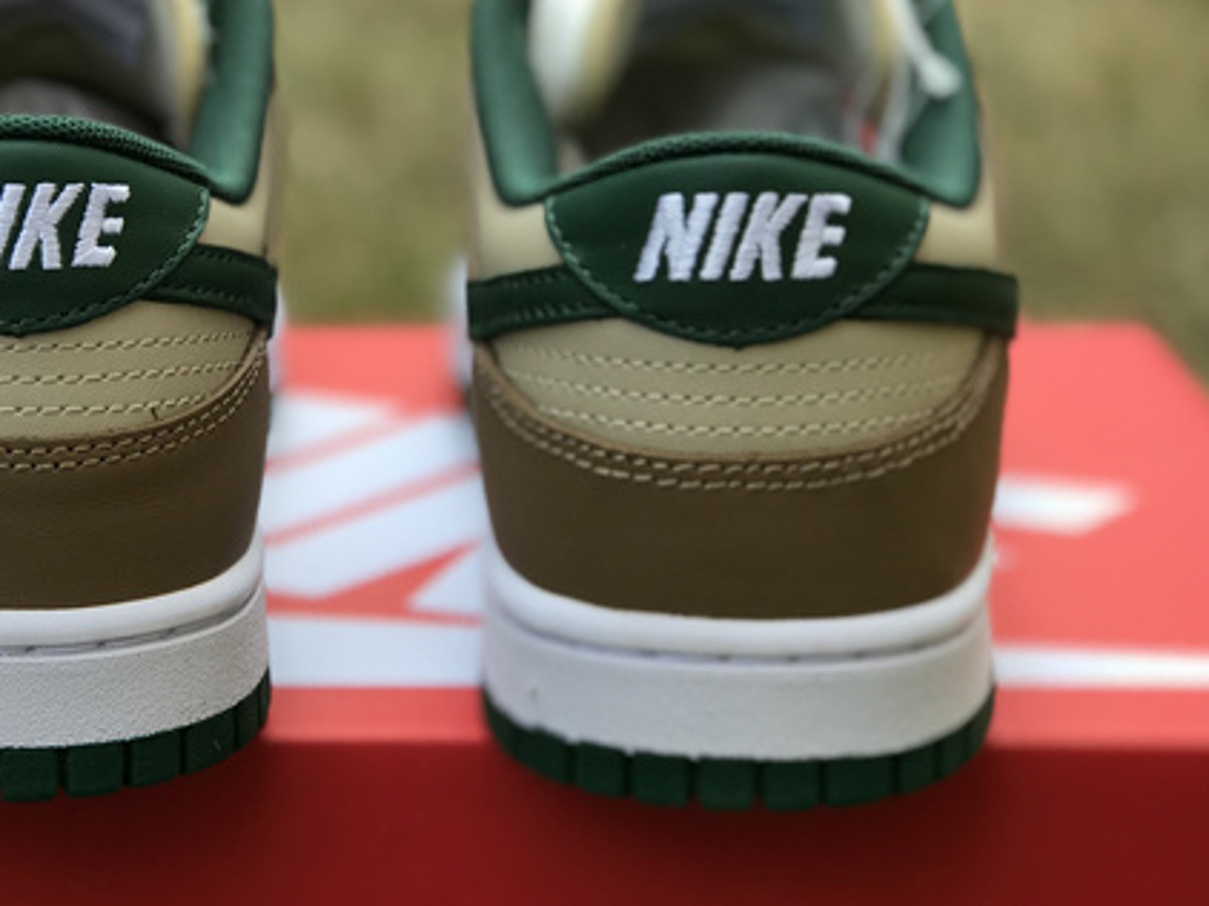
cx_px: 375
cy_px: 302
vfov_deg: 14.8
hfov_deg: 19.6
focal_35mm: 100
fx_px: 3491
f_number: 2.8
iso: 20
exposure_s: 1/185
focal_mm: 6.6
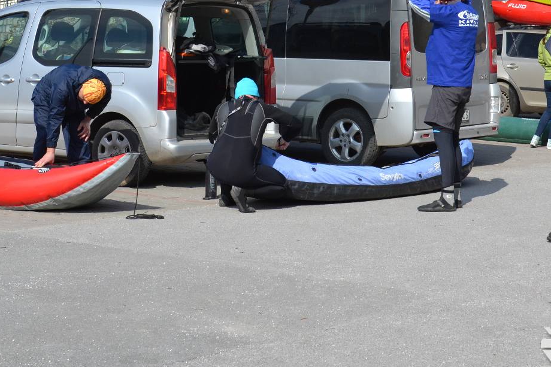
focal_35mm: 96
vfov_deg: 14.2
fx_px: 1468
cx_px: 306
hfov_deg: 21.3
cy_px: 66
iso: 400
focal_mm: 35
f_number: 6.3
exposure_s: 1/1600
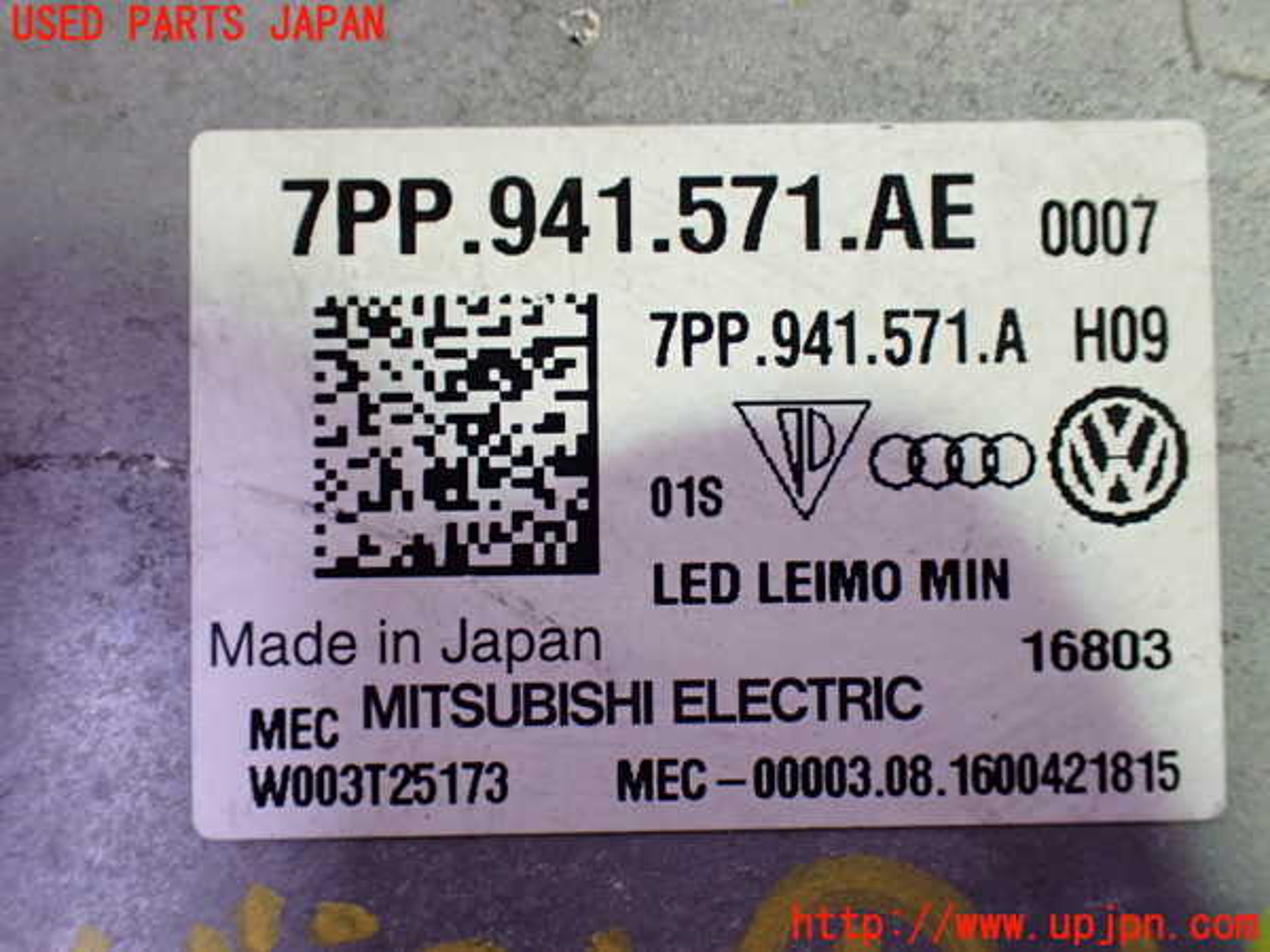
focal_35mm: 38
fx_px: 1394
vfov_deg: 37.7
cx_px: 635
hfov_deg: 49.0
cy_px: 476
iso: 800
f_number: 2.7
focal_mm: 6.83
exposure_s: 1/50
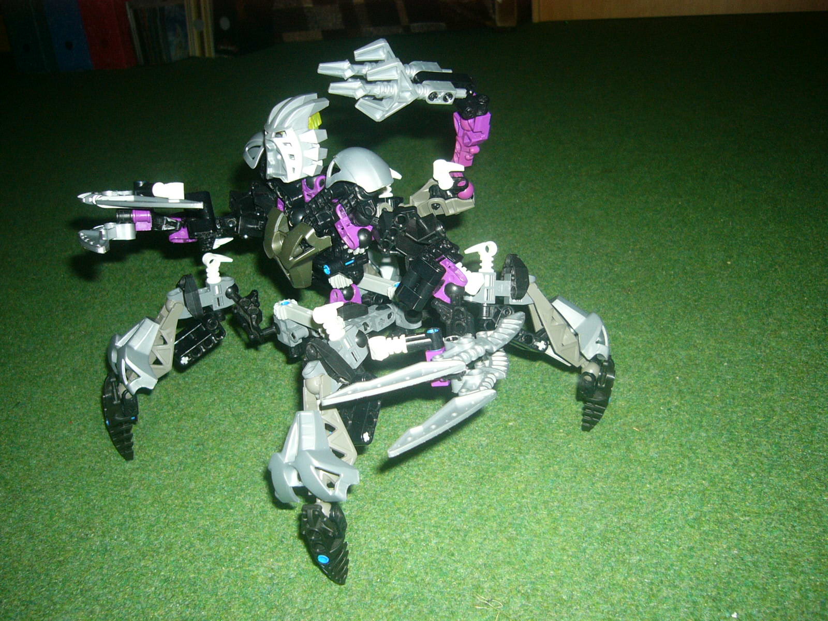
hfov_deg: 52.6
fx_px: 837
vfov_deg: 40.7
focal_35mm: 35
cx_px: 414
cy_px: 310
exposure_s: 1/60
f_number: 2.8
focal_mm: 5.8
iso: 100
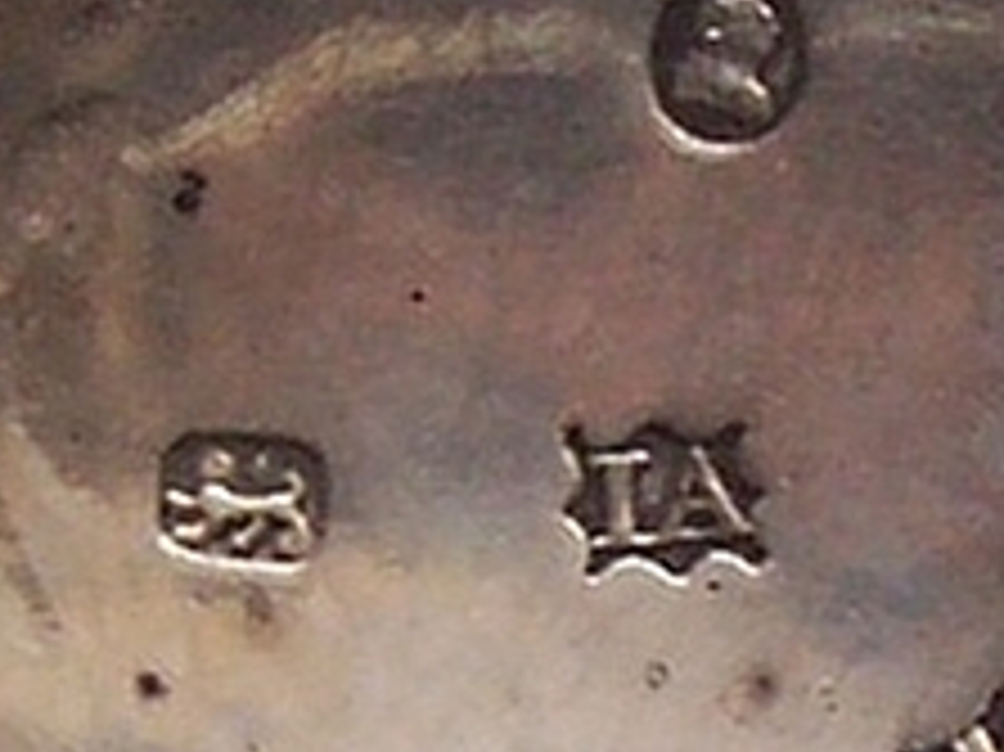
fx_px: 1855
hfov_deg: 30.0
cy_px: 414
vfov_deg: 22.9
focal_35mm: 64
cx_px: 707
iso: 80
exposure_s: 1/108
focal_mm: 5.6
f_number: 2.7
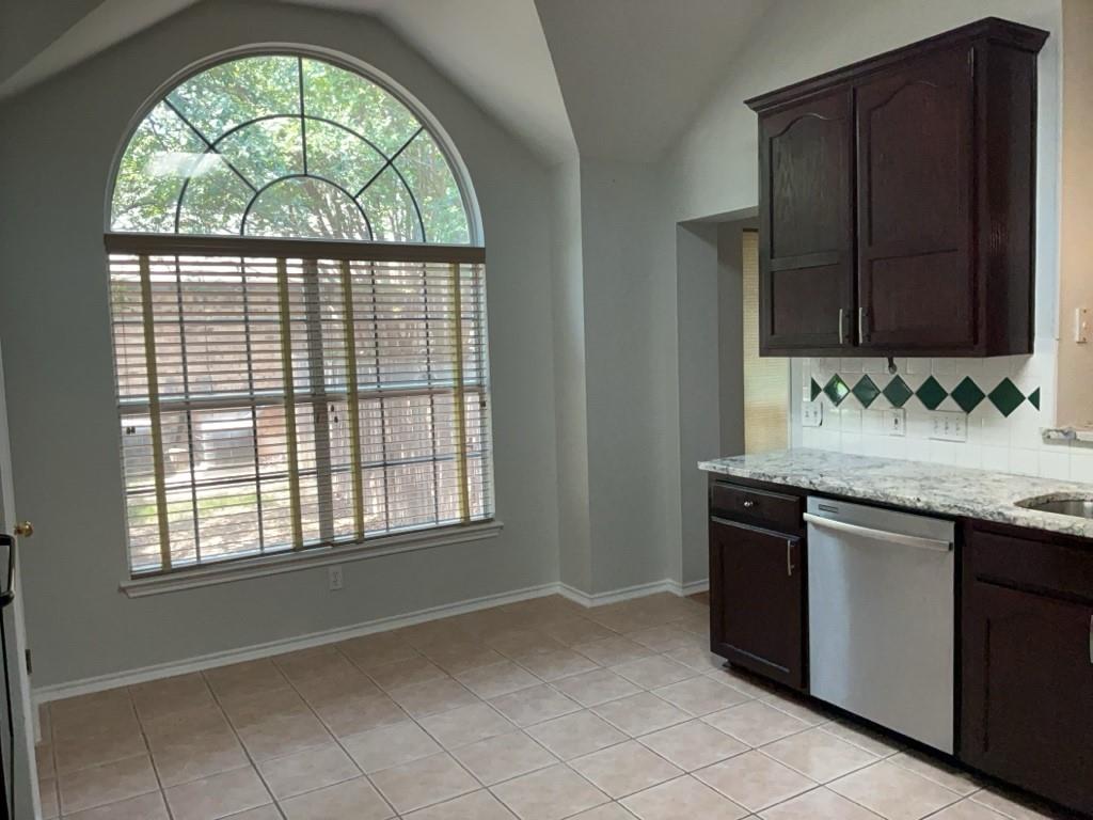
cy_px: 410
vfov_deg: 51.4
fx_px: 853
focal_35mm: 27
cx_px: 546
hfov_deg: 65.3
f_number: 1.8
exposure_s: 1/100
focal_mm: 3
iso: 125
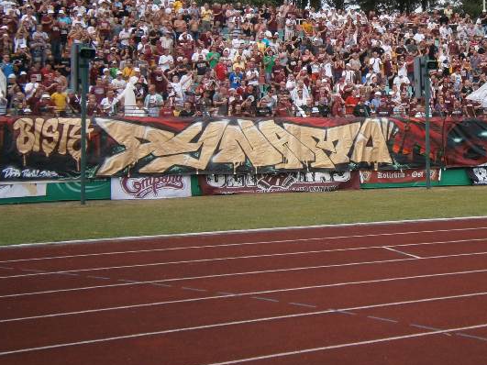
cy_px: 99
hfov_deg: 30.9
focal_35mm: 61
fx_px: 858
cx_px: 391
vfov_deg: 23.8
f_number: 3.1
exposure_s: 1/500
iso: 80
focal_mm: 6.4
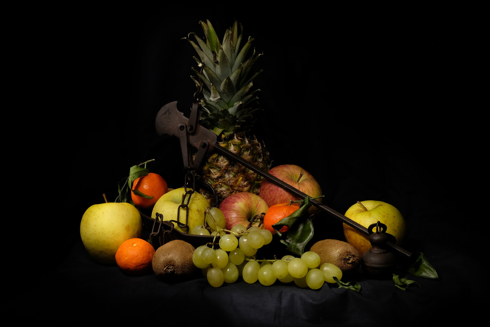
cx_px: 245
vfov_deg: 15.2
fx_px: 1225
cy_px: 164
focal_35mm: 90
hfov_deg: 22.6
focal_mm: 60
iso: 200
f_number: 22
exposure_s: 15
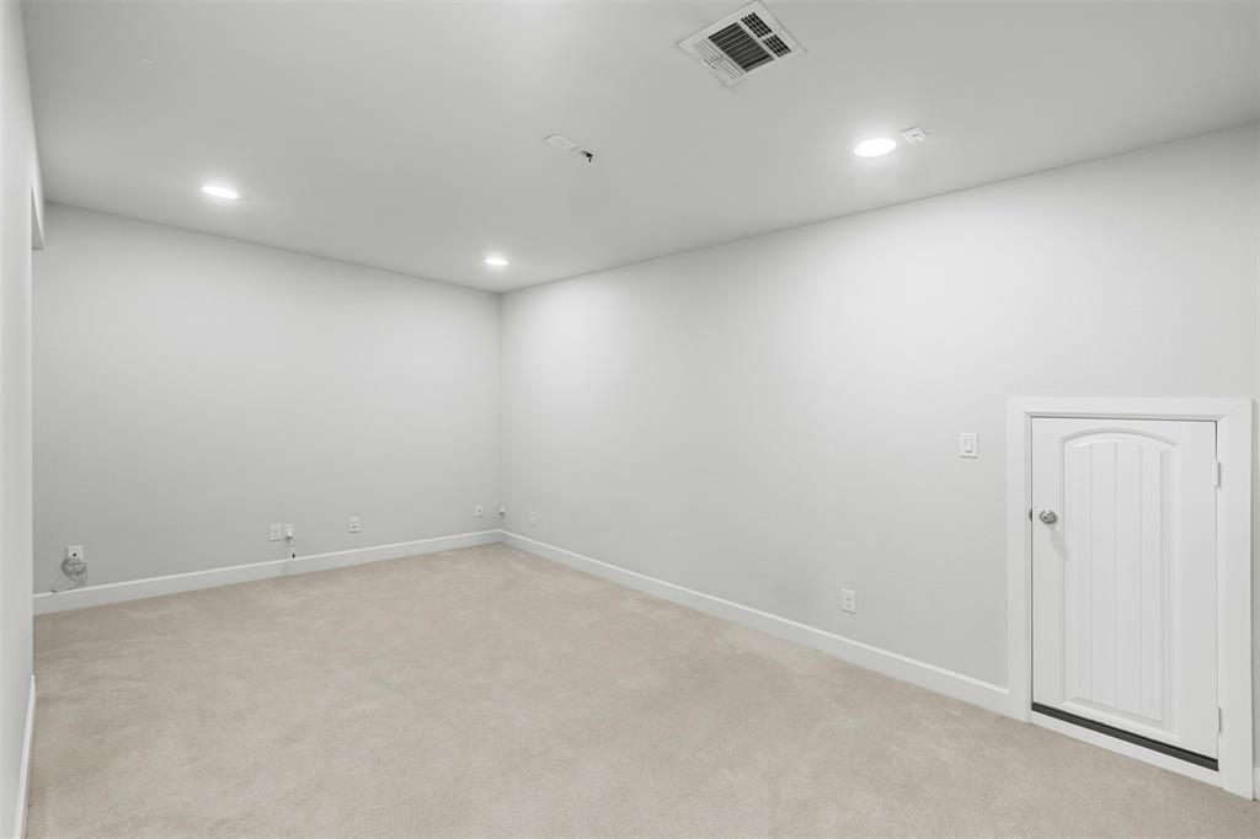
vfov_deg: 81.2
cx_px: 630
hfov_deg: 104.3
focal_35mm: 14
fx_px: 490
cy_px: 420
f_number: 8
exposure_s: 1.6
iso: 400
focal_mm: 14
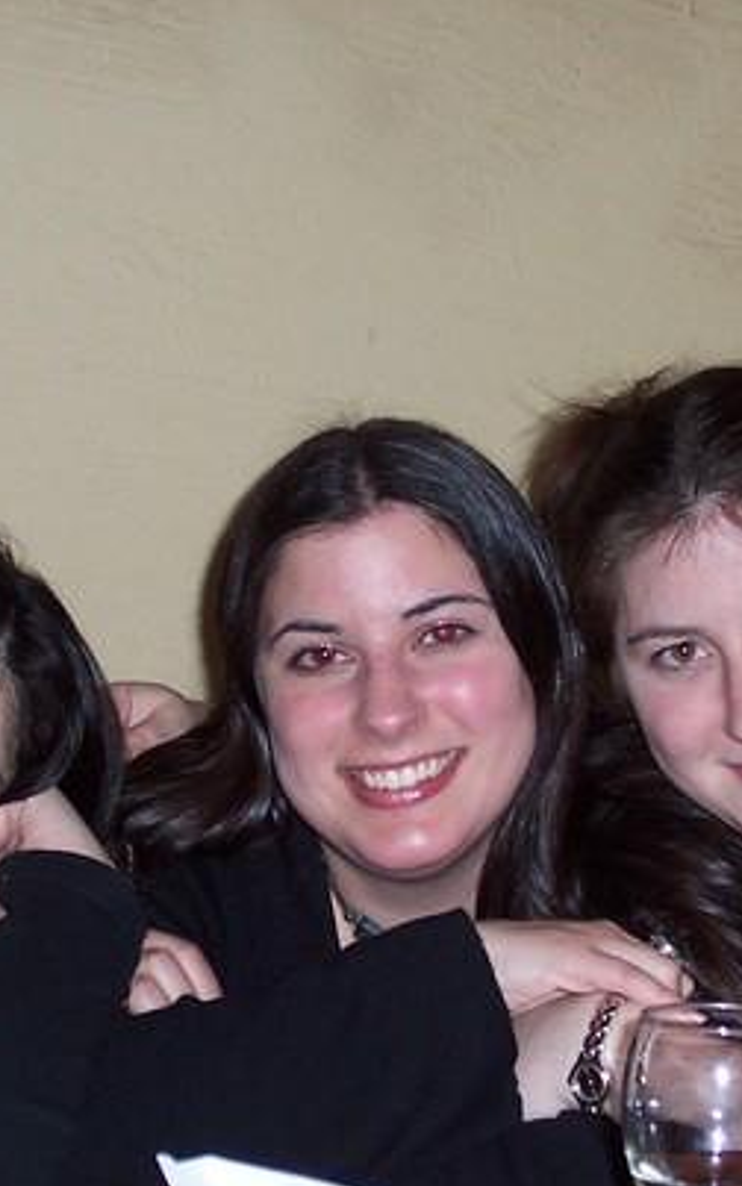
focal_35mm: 96
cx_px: 392
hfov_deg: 13.6
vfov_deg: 21.6
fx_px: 3105
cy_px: 680
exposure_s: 1/60
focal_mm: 8.6
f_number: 3.4
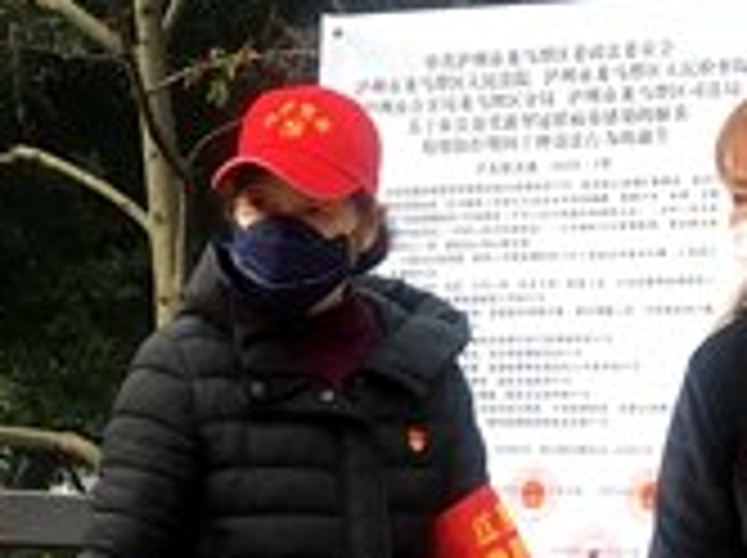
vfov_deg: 12.5
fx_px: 2413
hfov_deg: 17.6
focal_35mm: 112
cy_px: 842
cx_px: 472
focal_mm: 4.15
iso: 25
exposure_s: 1/308
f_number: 2.2
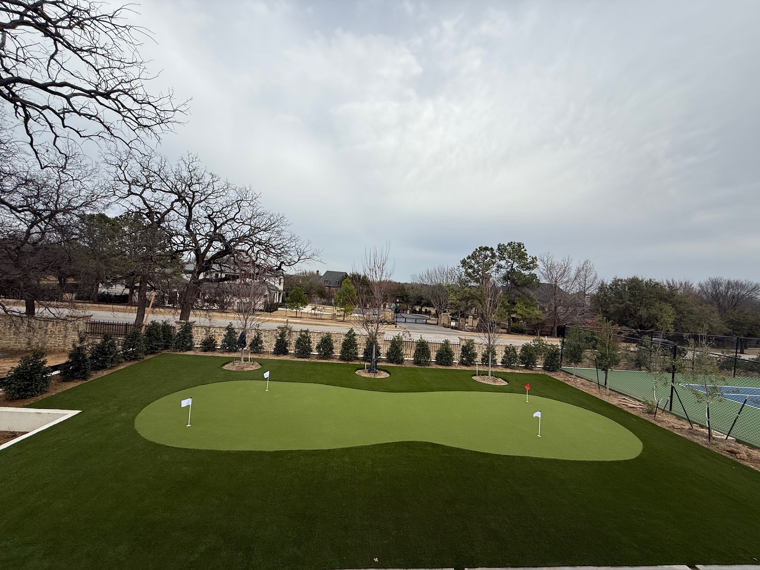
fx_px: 307
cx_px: 380
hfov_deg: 102.1
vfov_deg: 85.7
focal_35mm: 14
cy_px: 285
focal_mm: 2.22
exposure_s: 1/955
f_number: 2.2
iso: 50
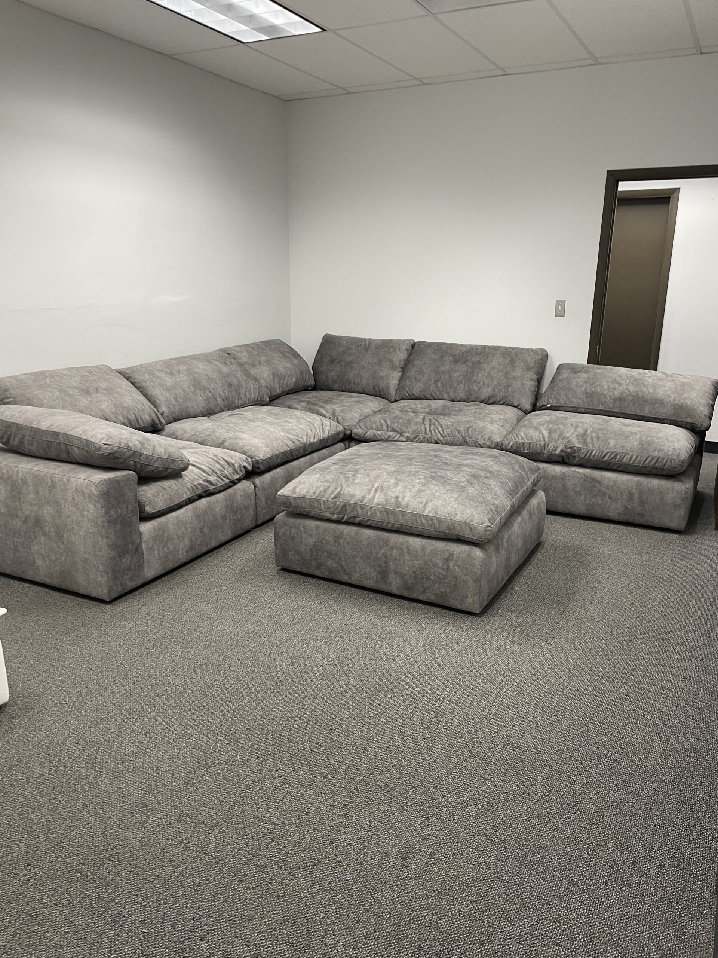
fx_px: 719
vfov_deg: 67.3
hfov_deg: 53.1
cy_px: 479
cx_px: 359
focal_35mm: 26
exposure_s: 1/60
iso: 80
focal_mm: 4.2
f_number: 1.6
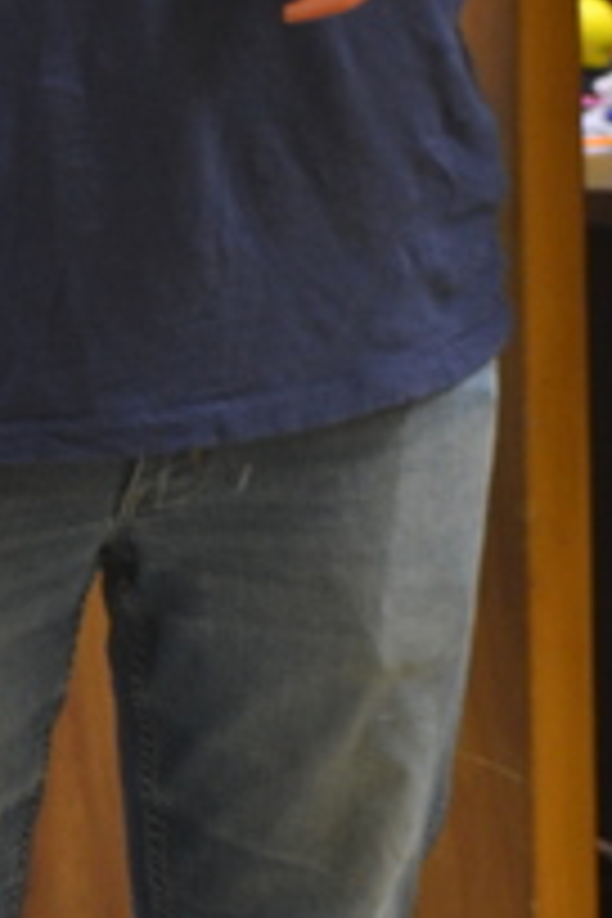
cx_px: 164
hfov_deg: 5.7
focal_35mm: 241
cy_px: 68
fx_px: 6145
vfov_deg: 8.5
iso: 400
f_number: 4.8
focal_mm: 32
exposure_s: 1/15
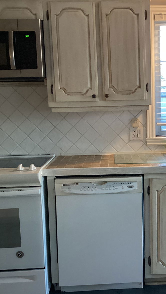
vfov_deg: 44.6
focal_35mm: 46
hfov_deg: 25.3
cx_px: 144
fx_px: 360
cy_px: 148
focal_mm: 3.3
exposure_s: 1/40
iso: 250
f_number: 2.4
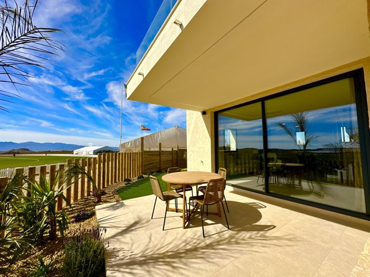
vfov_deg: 85.6
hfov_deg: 102.1
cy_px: 138
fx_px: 150
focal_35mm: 14
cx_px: 185
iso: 50
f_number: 2.2
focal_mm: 2.22
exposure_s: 1/3040
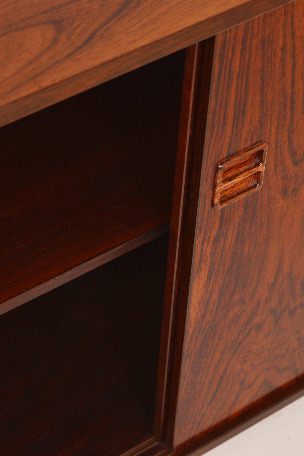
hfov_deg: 11.0
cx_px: 145
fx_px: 1580
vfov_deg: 16.4
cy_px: 228
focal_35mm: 125
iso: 100
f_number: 5.6
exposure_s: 1/125
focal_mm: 55
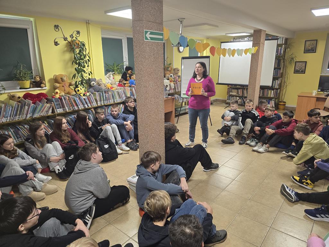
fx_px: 219
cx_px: 164
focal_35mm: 23
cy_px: 124
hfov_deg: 73.9
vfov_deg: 58.9
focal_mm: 6.3
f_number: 1.7
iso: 200
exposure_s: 1/120
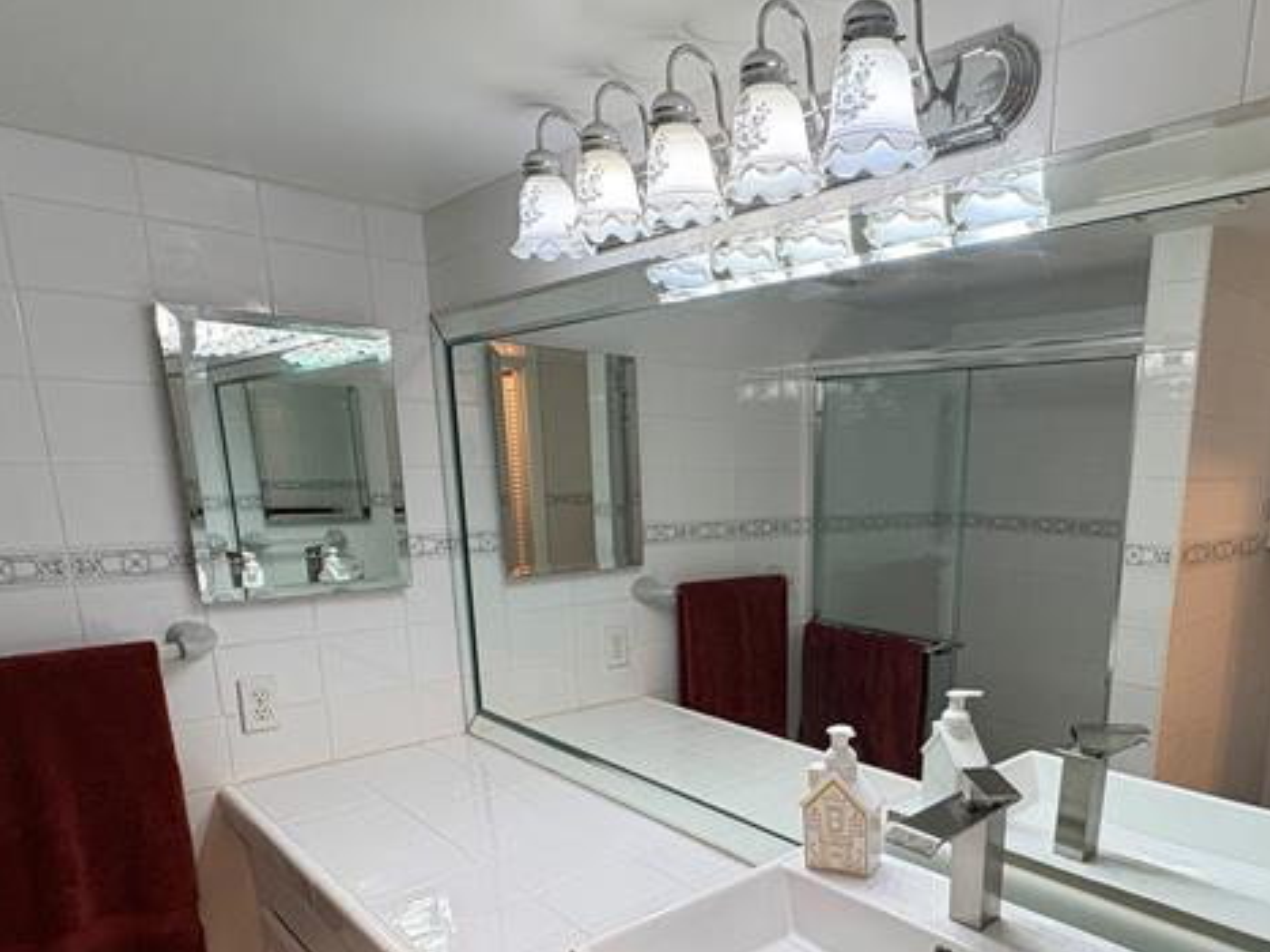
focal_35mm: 24
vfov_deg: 54.8
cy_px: 683
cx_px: 821
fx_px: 880
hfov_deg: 70.0
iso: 160
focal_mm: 2.22
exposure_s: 1/120
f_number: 2.2
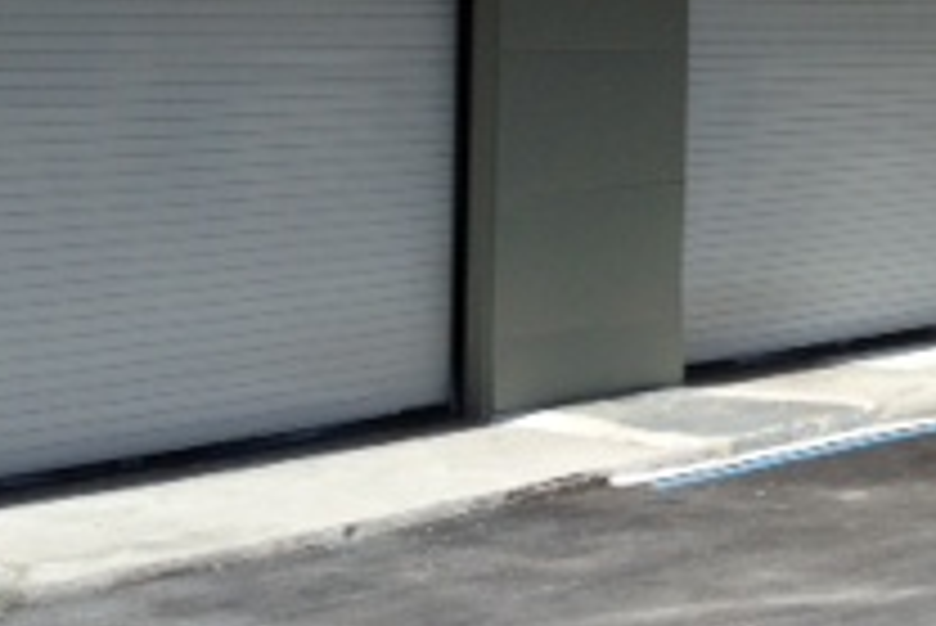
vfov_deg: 11.9
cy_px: -162
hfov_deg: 17.3
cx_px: 1161
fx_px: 2914
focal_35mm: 112
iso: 64
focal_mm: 4.28
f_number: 2.4
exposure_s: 1/2404
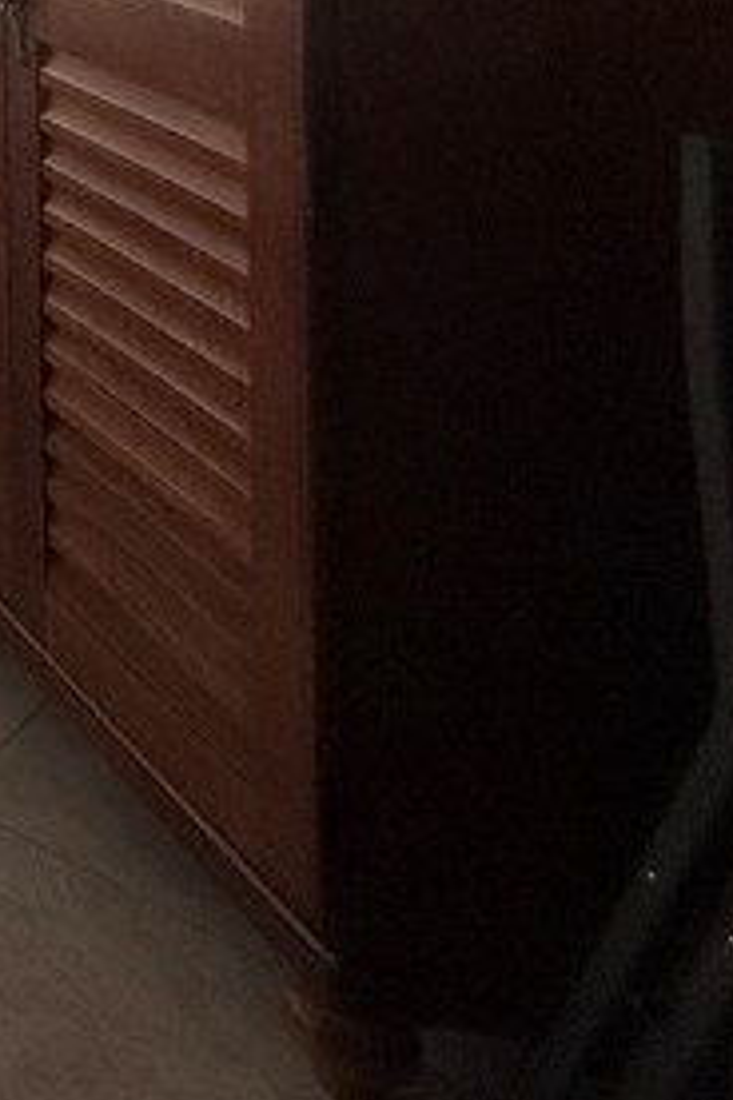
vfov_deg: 29.5
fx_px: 1649
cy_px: -335
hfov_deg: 13.3
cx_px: -1219
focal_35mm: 54
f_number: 2.2
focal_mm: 2.22
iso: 64
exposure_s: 1/243
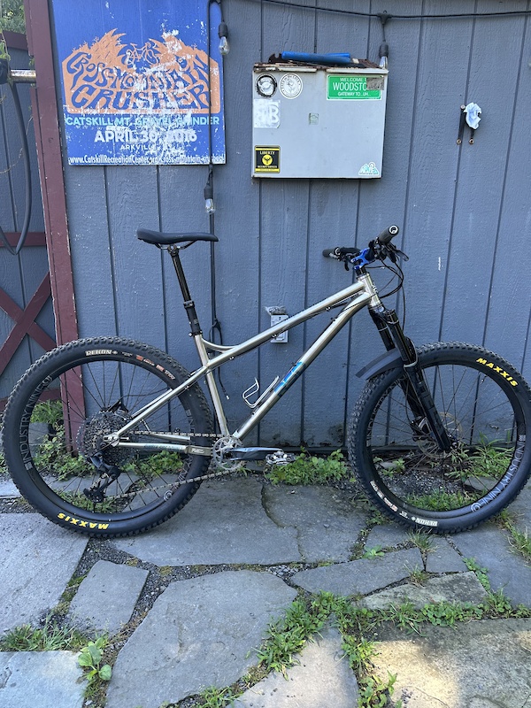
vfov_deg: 71.6
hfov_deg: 56.8
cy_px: 354
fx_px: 491
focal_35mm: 24
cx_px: 266
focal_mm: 6.86
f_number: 1.78
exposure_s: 1/128
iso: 64
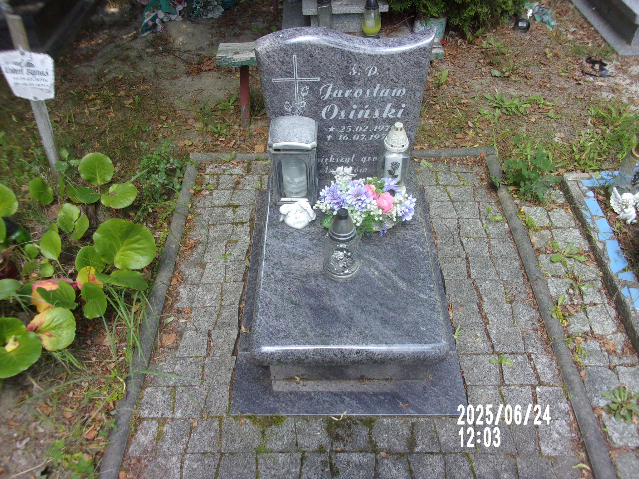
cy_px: 240
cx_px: 320
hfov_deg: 63.4
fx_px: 517
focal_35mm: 28
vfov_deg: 49.7
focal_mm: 5.1
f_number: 3.9
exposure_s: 1/56
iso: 80
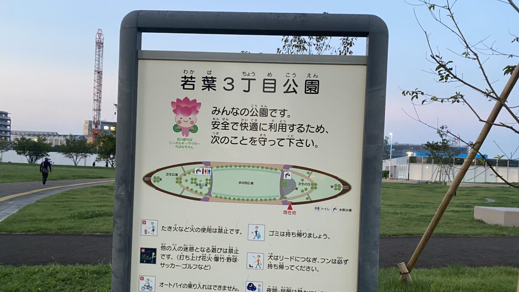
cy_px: 177
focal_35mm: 29
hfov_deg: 66.1
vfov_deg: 40.0
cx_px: 259
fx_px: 399
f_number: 1.8
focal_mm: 4.25
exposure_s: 1/60
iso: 200
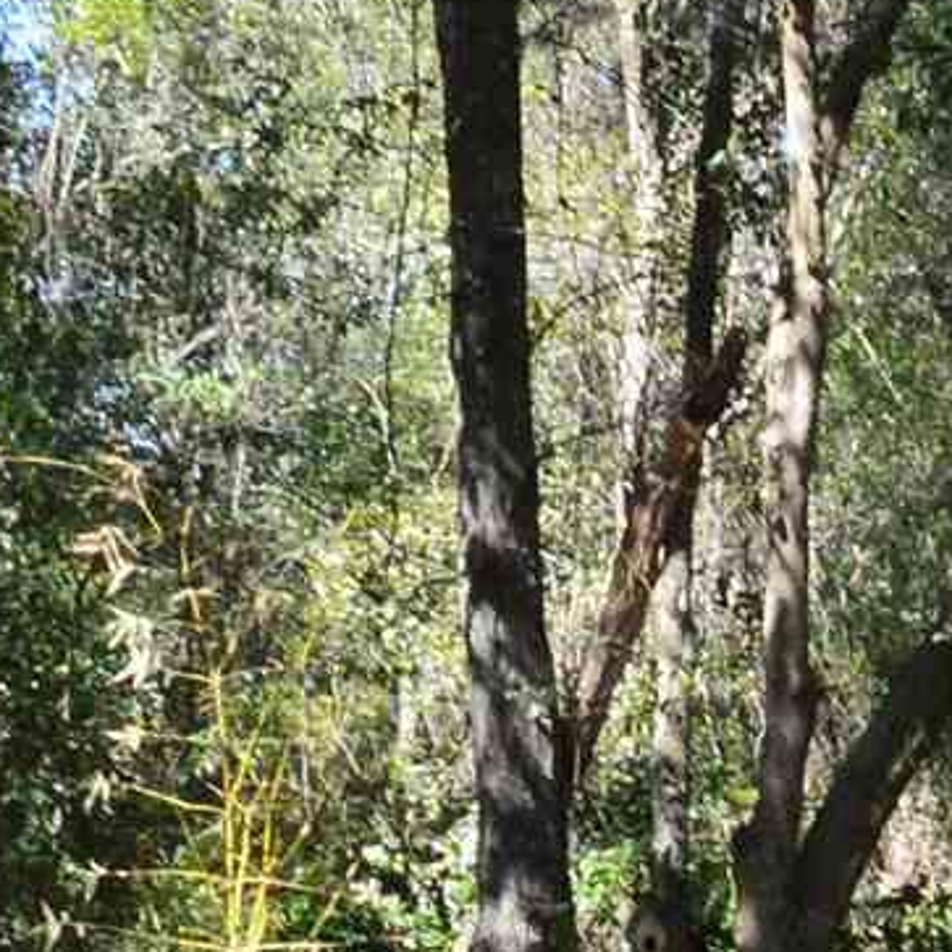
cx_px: 1815
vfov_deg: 8.8
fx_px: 6036
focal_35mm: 194
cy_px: 1463
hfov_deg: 8.6
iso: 400
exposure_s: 1/125
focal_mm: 18
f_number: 9
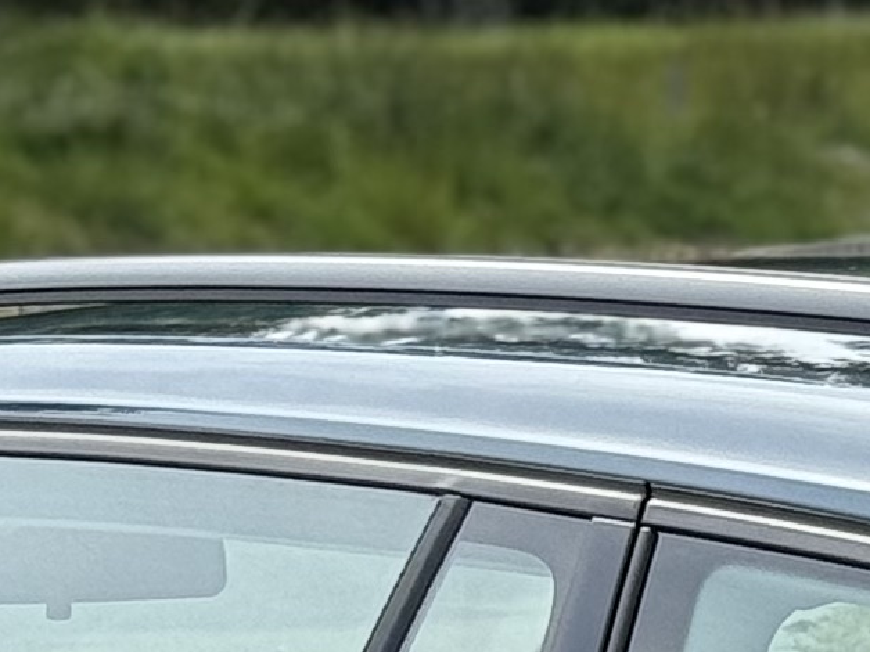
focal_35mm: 308
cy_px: 1512
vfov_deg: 4.7
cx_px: 1082
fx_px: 7741
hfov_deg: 6.4
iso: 80
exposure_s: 1/2494
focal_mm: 6.76
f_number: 1.78
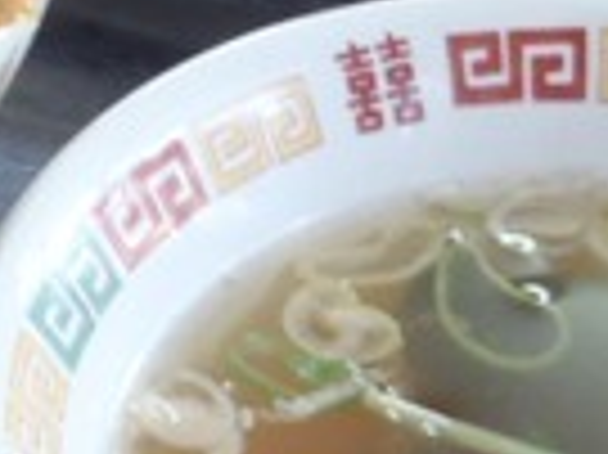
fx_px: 3071
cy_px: 171
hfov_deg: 10.9
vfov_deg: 8.5
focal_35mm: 175
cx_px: -293
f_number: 4.7
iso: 200
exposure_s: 1/8
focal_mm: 6.64
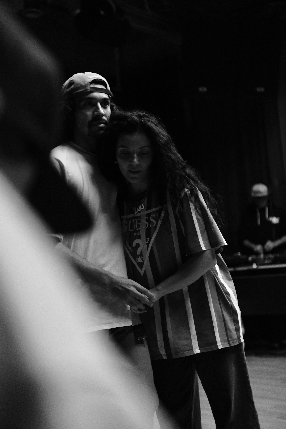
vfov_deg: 39.6
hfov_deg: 27.0
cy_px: 214
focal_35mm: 50
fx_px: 596
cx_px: 143
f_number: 1.6
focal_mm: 33
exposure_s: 1/2000
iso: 3200
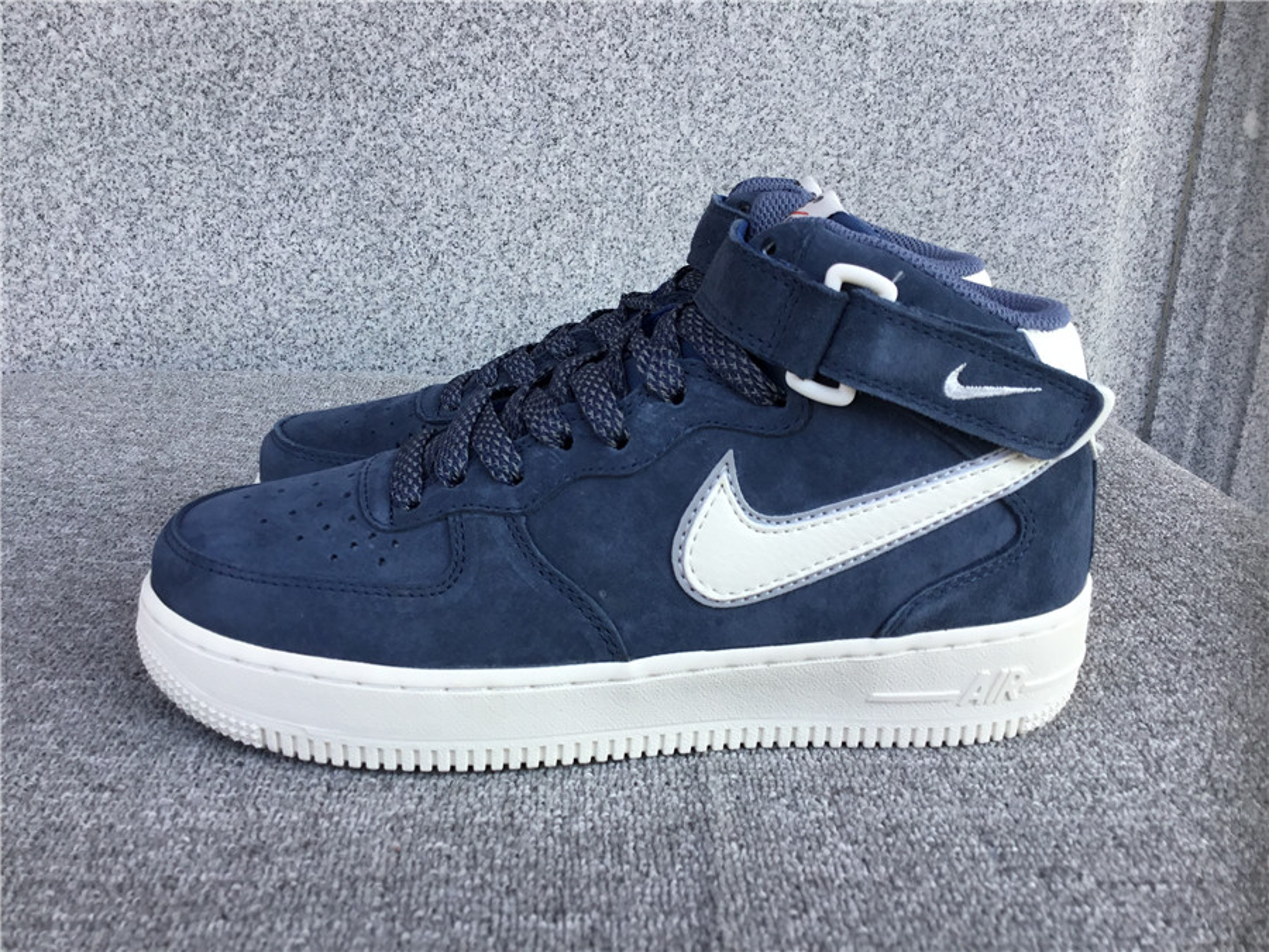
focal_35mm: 31
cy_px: 476
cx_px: 634
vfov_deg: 45.4
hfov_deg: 58.4
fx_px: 1136
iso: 25
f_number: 2.4
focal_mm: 3.3
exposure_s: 1/299
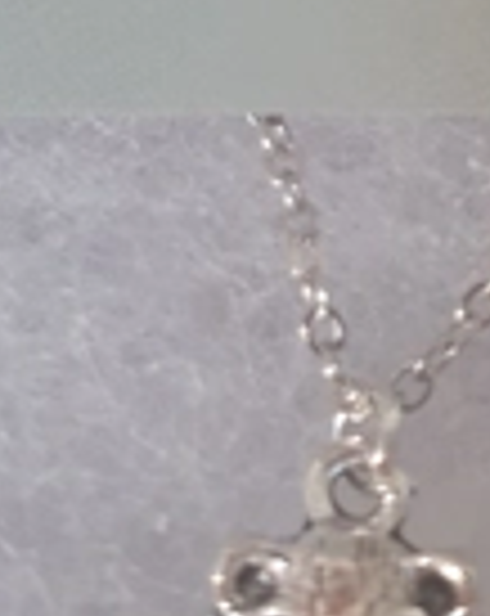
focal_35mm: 89
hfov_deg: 17.2
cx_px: 315
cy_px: 54
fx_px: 1619
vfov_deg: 21.1
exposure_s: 1/50
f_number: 1.5
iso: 400
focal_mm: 4.32
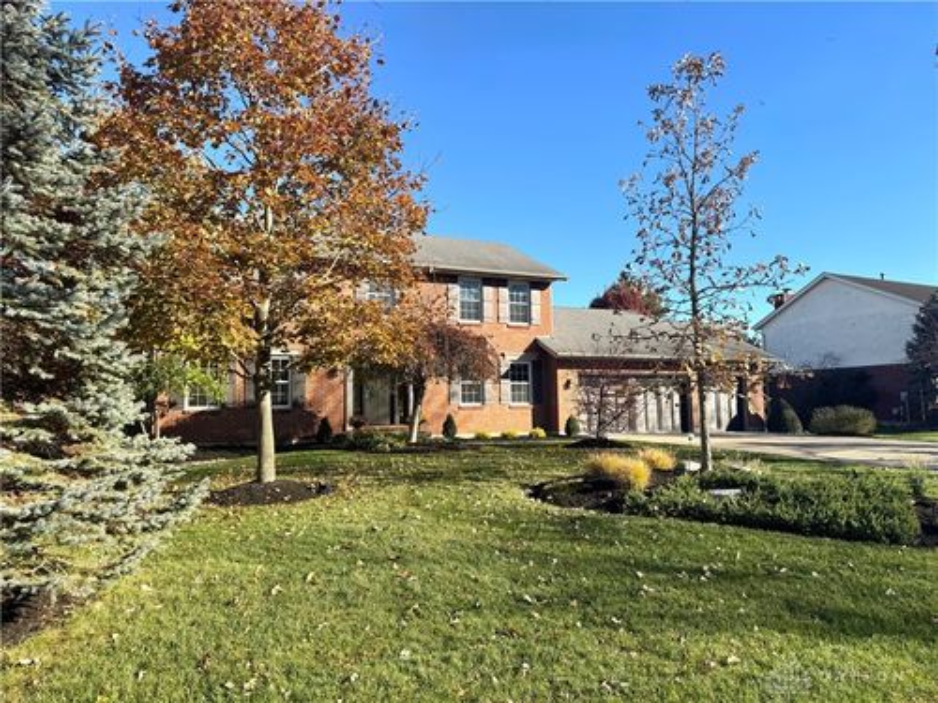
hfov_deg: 71.6
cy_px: 352
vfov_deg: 56.8
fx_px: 650
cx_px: 469
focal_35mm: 24
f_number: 1.78
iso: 80
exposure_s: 1/2105
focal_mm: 6.76
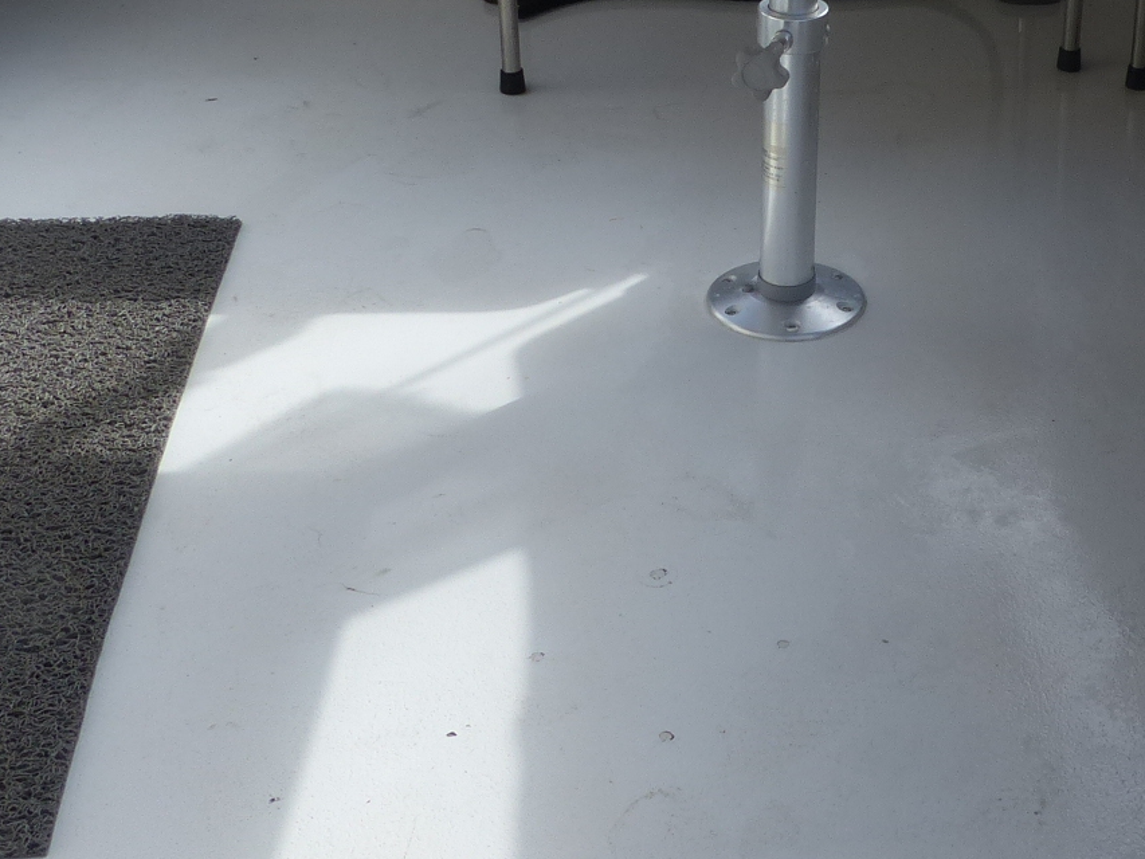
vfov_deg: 24.2
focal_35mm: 60
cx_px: 887
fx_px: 1985
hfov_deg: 31.5
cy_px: 247
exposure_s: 1/320
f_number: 5
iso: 100
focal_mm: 4.5
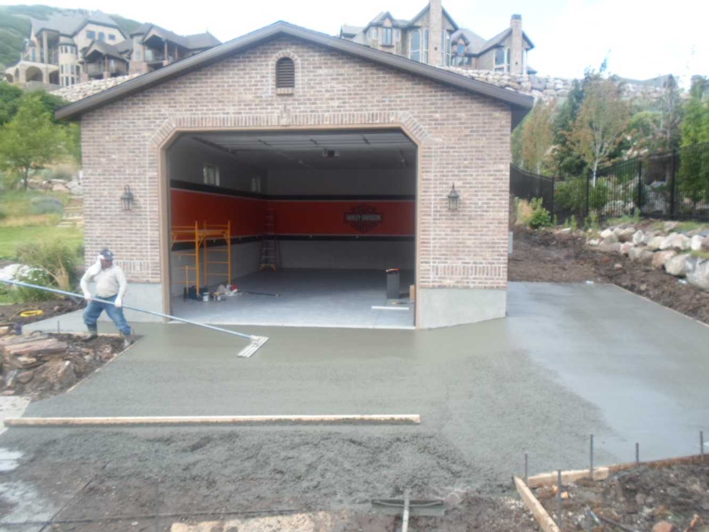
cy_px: 266
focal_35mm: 27
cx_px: 354
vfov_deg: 51.4
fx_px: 553
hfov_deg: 65.3
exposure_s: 1/125
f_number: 2.6
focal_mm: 4.9
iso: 80
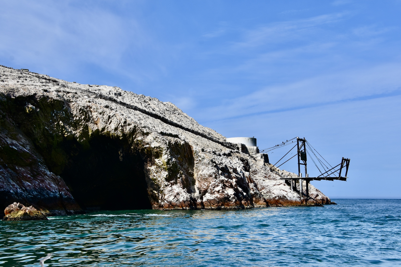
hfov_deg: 41.1
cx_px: 200
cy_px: 134
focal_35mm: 48
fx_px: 535
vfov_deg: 28.1
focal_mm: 32
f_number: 8
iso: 140
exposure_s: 1/500
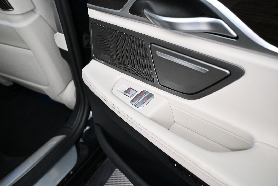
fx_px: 237
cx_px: 139
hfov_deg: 60.7
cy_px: 93
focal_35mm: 31
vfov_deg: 42.6
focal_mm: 20.5
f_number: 3.8
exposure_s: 1/60
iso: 5000
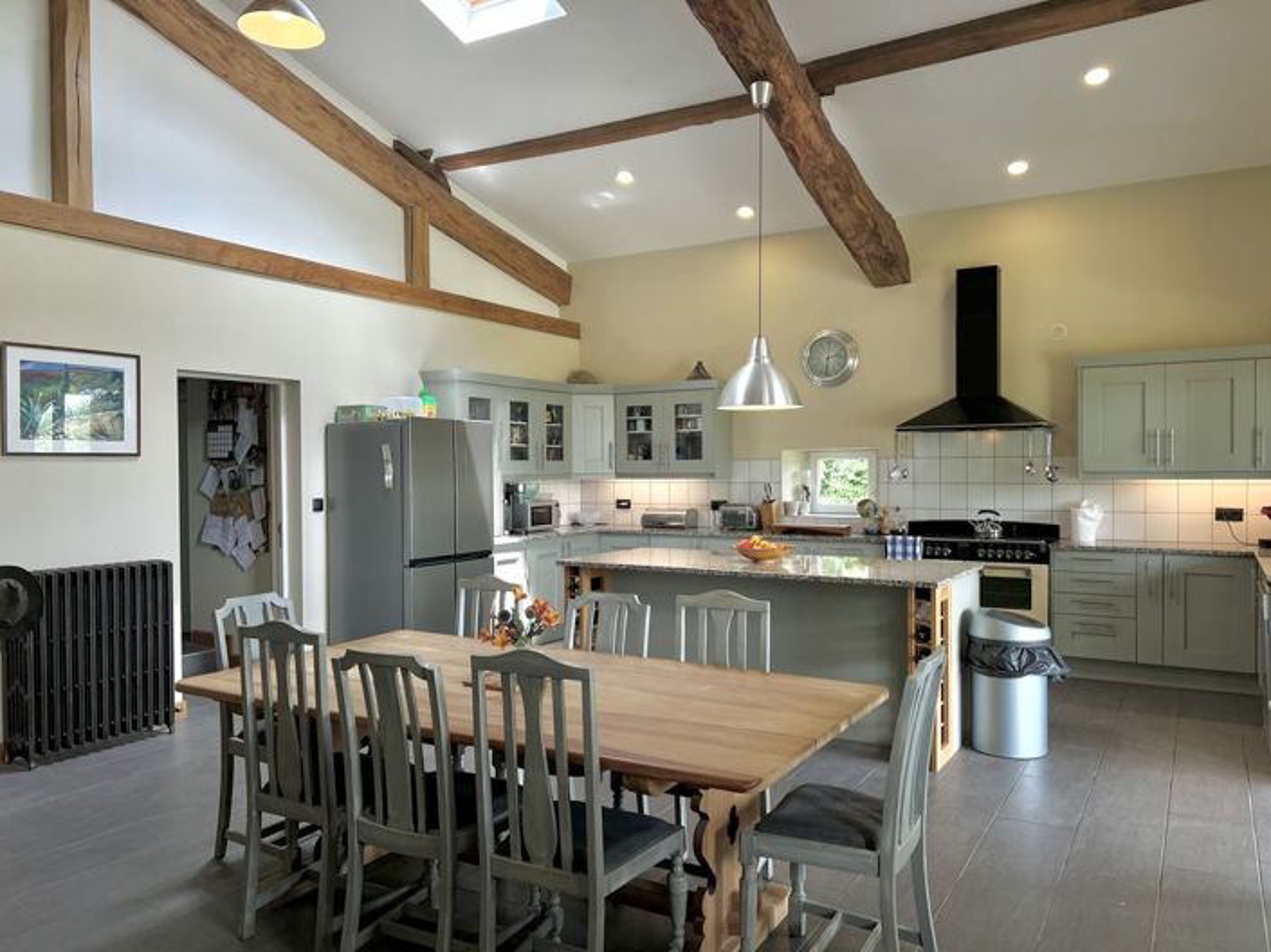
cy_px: 476
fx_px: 954
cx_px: 636
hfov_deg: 67.3
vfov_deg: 53.0
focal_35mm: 26
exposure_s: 1/251
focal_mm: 5.7
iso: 40
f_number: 1.5
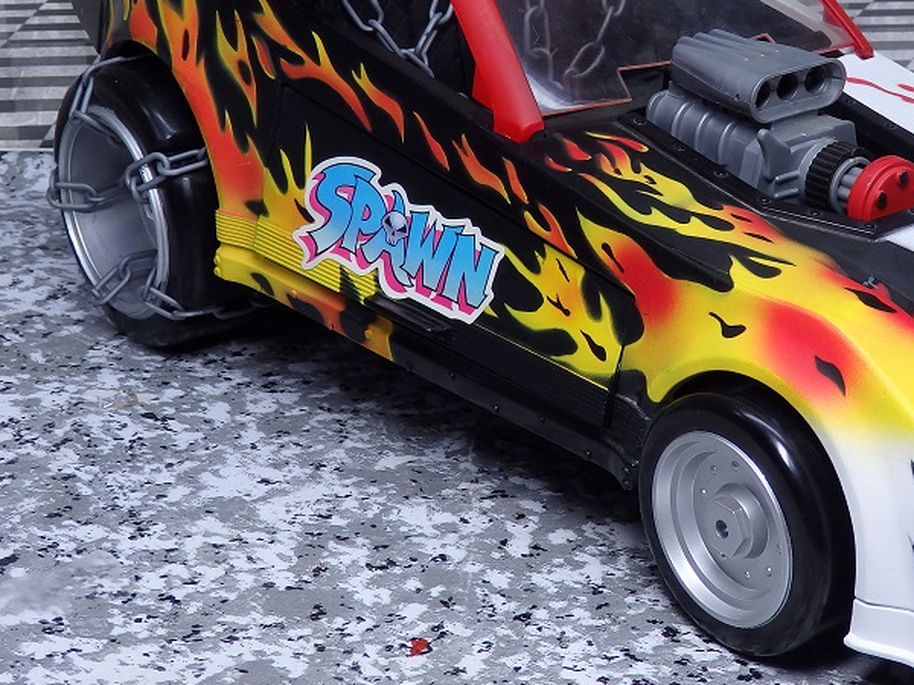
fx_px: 2086
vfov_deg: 18.6
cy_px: 231
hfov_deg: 24.4
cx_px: 690
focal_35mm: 79
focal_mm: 8.9
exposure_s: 1/60
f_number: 4
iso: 125
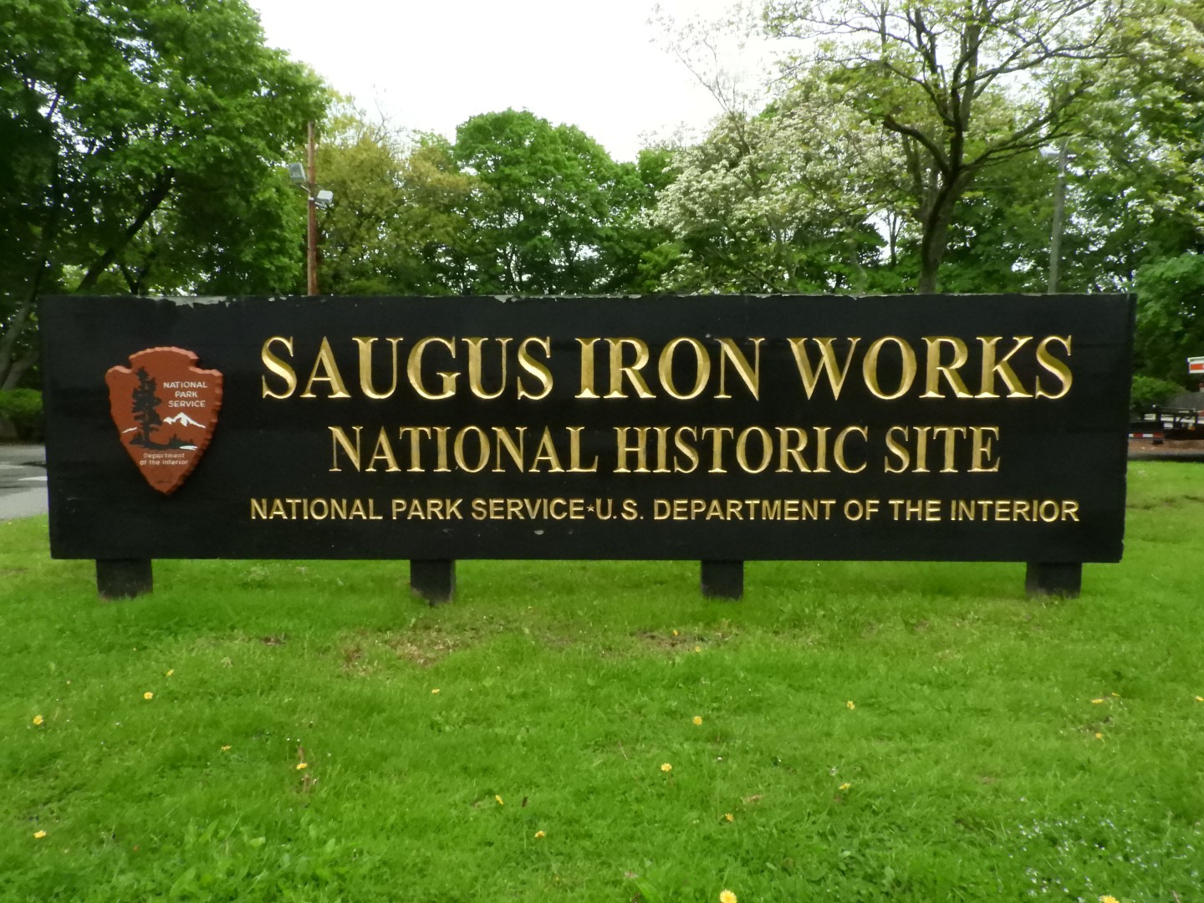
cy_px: 452
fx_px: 835
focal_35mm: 24
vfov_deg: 56.8
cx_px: 602
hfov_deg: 71.6
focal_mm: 4.3
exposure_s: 1/1600
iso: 1600
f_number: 7.6
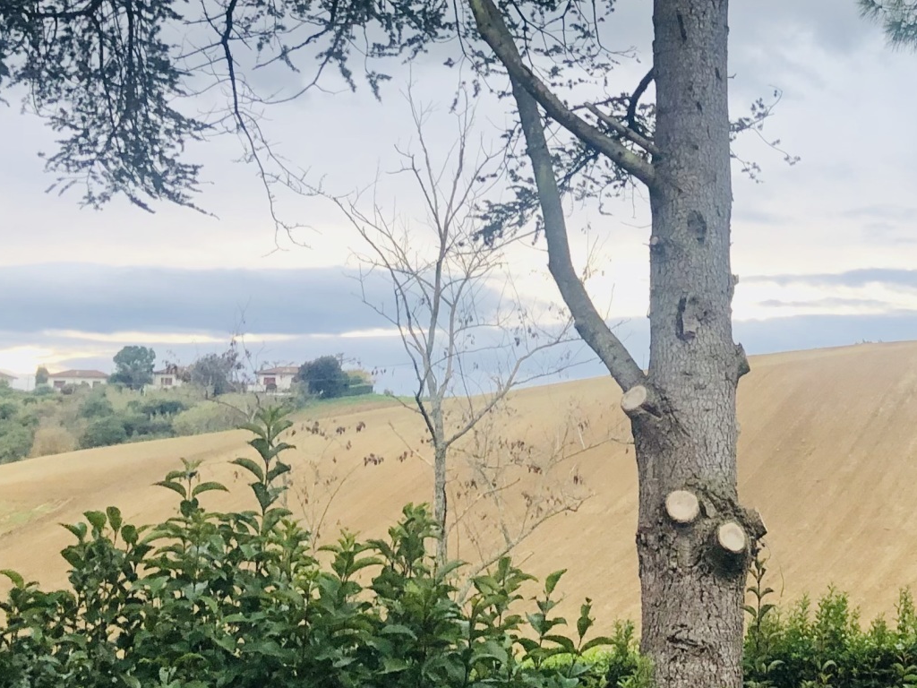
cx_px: 806
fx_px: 1854
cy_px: 158
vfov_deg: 20.8
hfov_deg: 26.9
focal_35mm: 70
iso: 25
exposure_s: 1/33
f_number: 1.8
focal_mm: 3.99
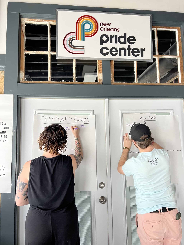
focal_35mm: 26
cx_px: 92
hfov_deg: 53.1
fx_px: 184
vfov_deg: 67.3
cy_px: 122
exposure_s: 1/60
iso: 200
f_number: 1.5
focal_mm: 5.7
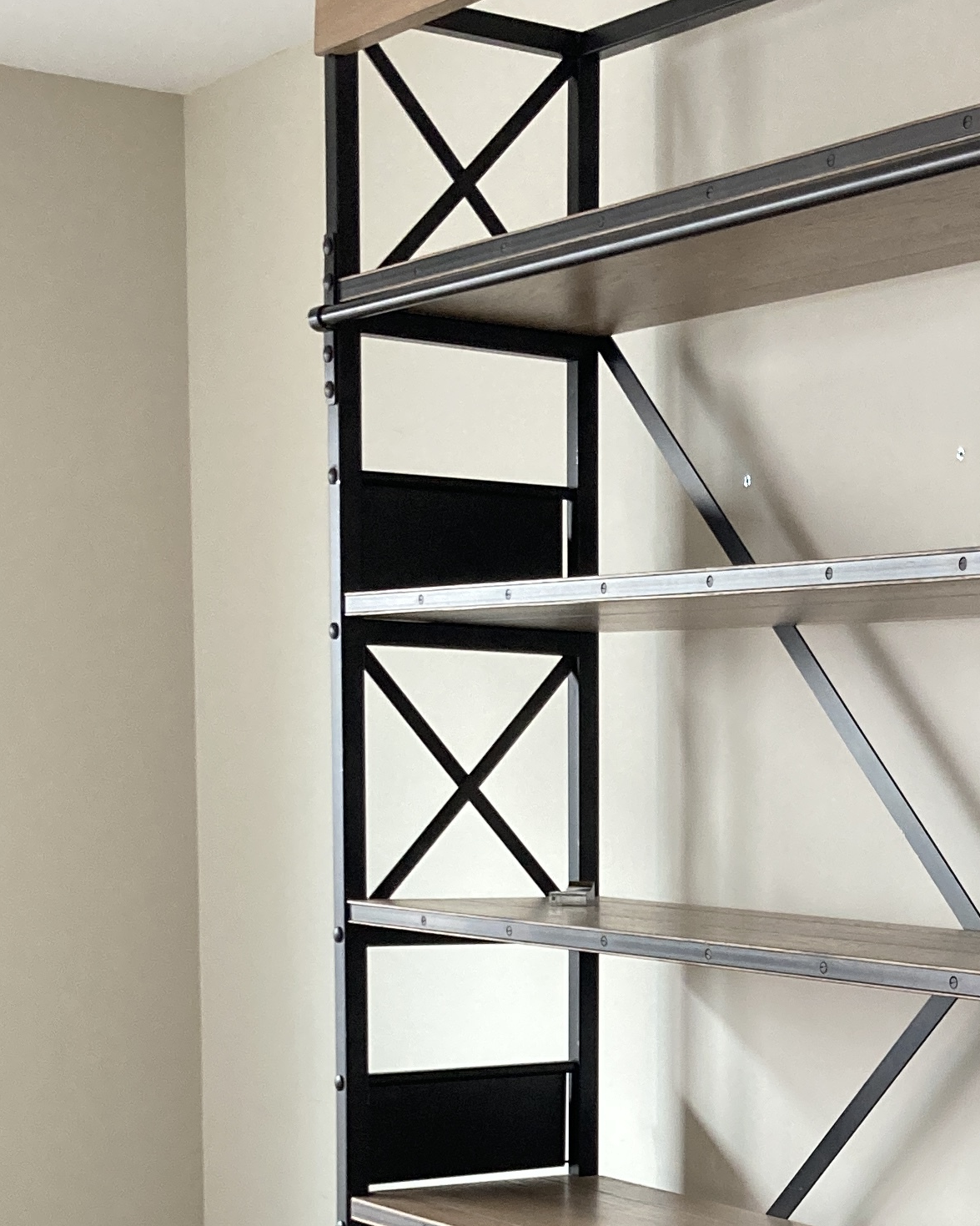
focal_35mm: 75
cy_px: 1120
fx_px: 2719
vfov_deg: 24.6
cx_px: 959
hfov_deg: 19.9
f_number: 1.8
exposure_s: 1/60
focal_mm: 3.99
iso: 125
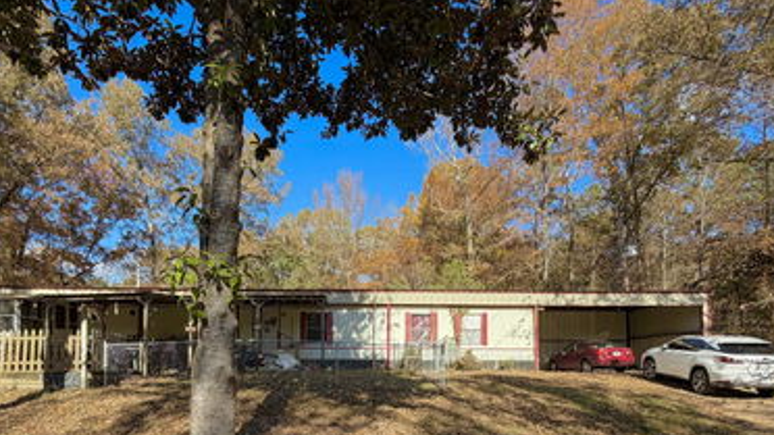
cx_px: 331
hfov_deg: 83.3
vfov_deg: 50.3
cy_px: 350
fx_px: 431
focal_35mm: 21
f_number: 2.2
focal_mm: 2.22
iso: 40
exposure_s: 1/585
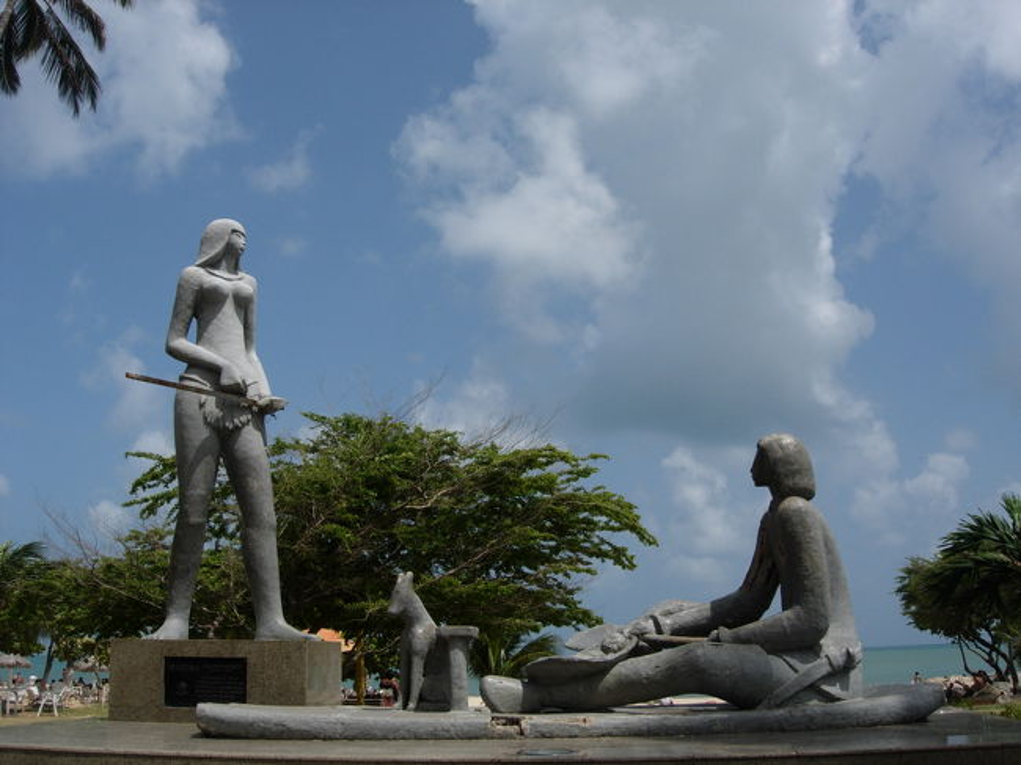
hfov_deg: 49.0
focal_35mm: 38
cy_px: 382
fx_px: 1120
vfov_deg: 37.7
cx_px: 510
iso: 64
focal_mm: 7.8
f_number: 4.8
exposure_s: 1/1367
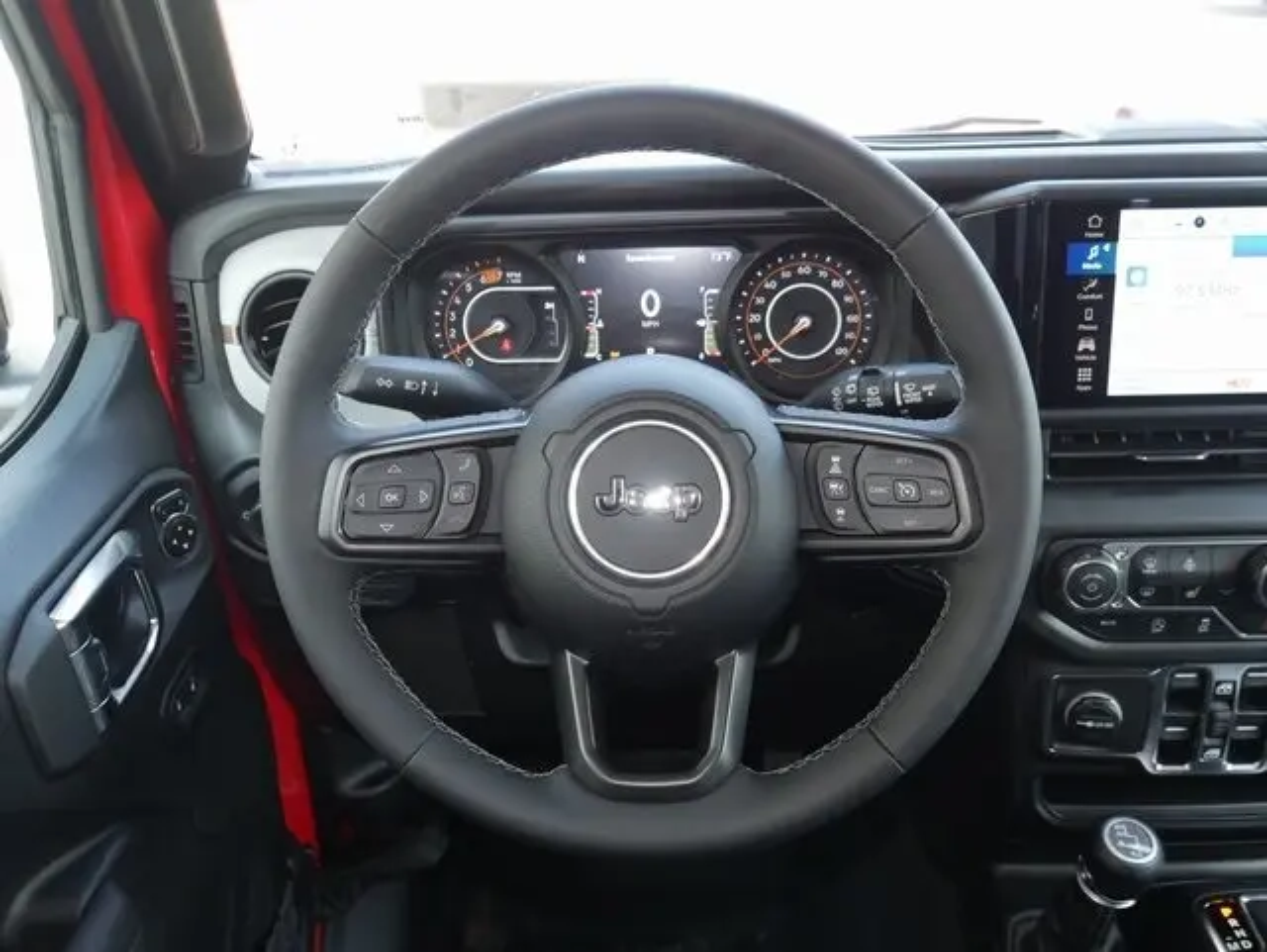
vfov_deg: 41.8
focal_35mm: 34
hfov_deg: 53.9
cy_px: 476
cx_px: 634
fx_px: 1245
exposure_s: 1/60
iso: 640
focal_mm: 17
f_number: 5
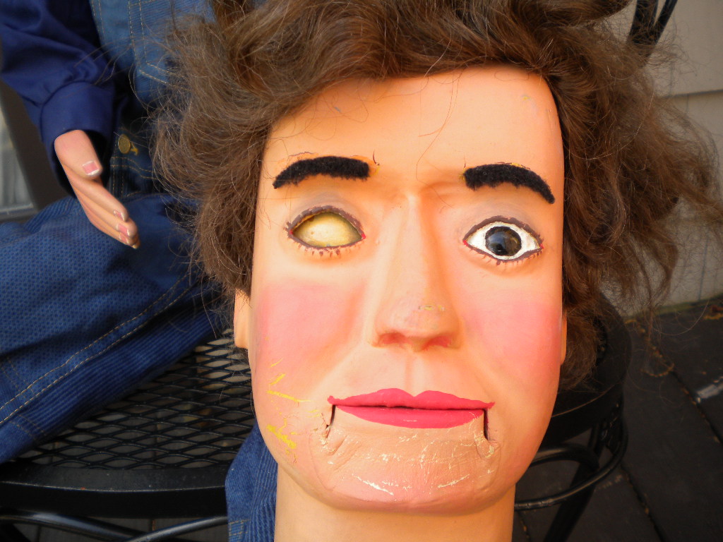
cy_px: 271
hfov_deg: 52.6
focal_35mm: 35
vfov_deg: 40.7
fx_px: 731
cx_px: 362
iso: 80
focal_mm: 6.3
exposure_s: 1/104
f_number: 3.1
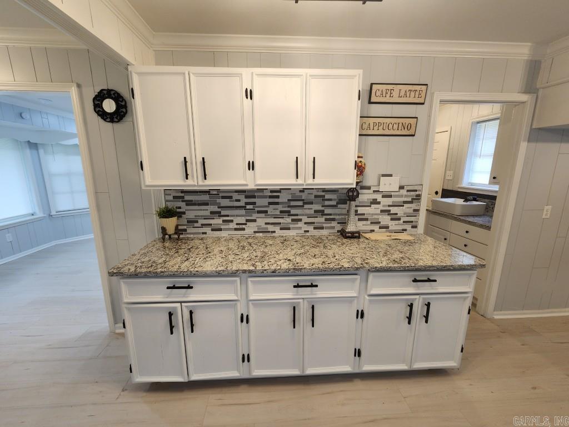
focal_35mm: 13
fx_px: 214
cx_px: 284
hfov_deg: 106.2
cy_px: 214
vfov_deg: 89.9
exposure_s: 1/60
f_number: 2.2
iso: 125
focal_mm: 2.2
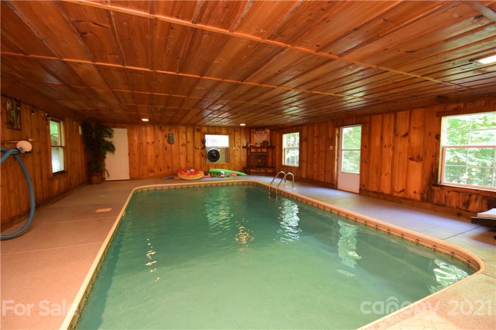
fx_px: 207
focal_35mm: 15
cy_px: 165
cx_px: 248
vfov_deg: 77.3
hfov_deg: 100.4
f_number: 3.5
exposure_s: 1/60
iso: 3200
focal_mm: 10
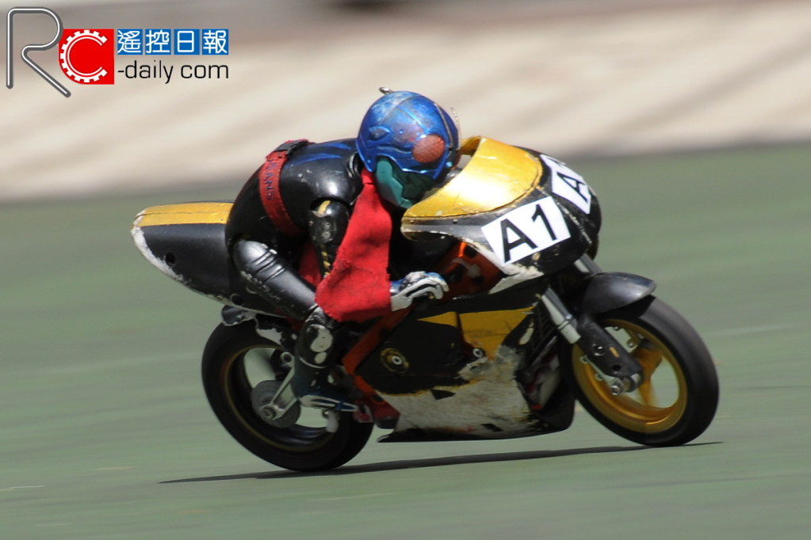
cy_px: 270
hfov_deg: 4.6
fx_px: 10137
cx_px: 406
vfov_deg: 3.1
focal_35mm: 450
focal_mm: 300
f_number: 11
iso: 200
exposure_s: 1/200
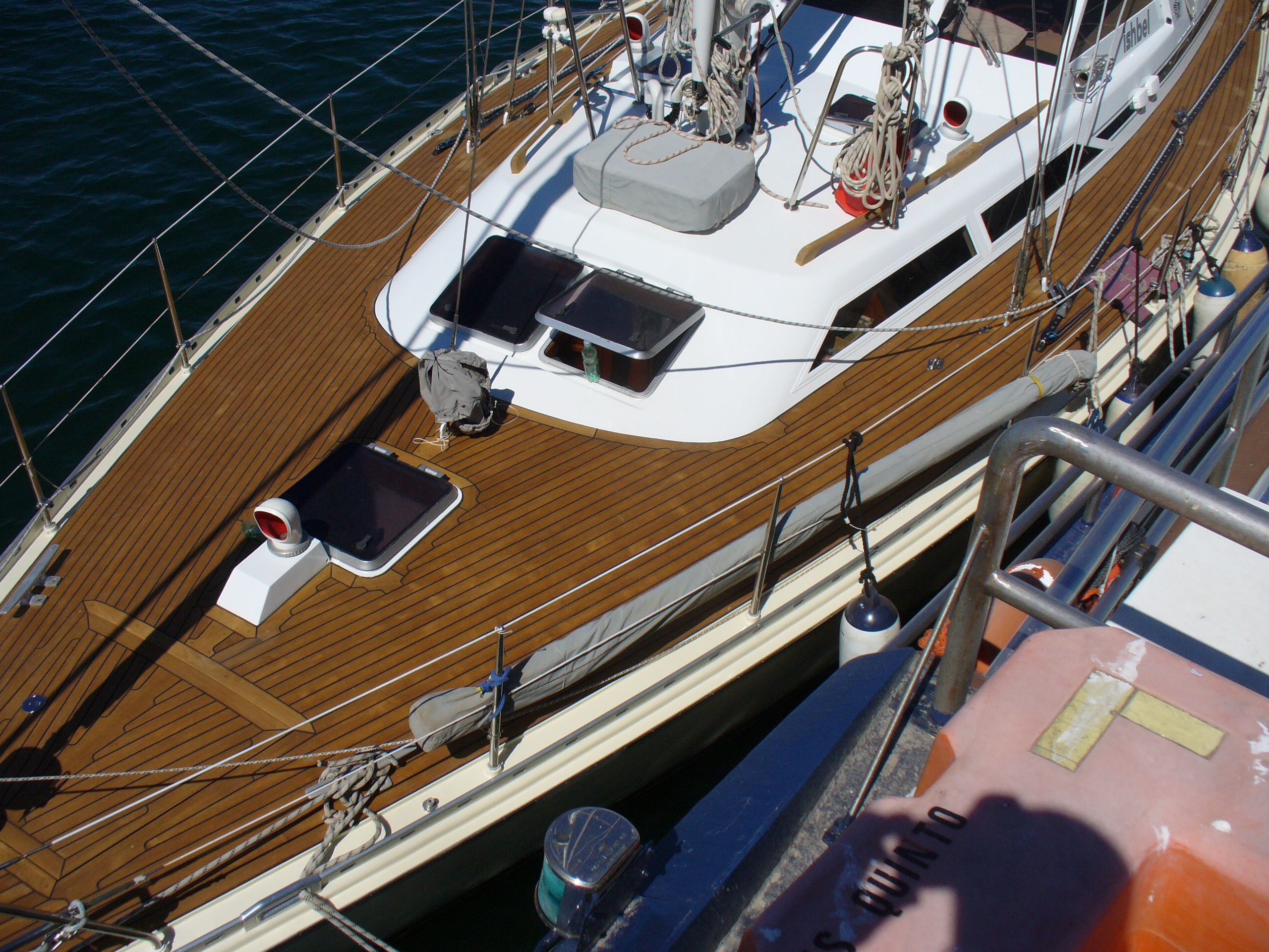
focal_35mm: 37
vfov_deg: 38.7
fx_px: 1356
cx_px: 634
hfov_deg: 50.1
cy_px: 476
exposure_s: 1/800
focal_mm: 6.1
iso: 80
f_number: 5.6
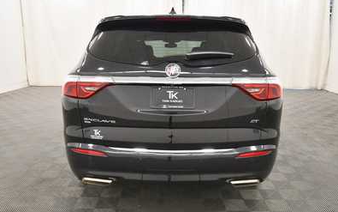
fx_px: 286
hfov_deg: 61.2
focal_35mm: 31
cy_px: 107
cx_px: 170
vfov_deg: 40.6
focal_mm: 20
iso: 1400
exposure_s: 1/125
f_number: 5.6
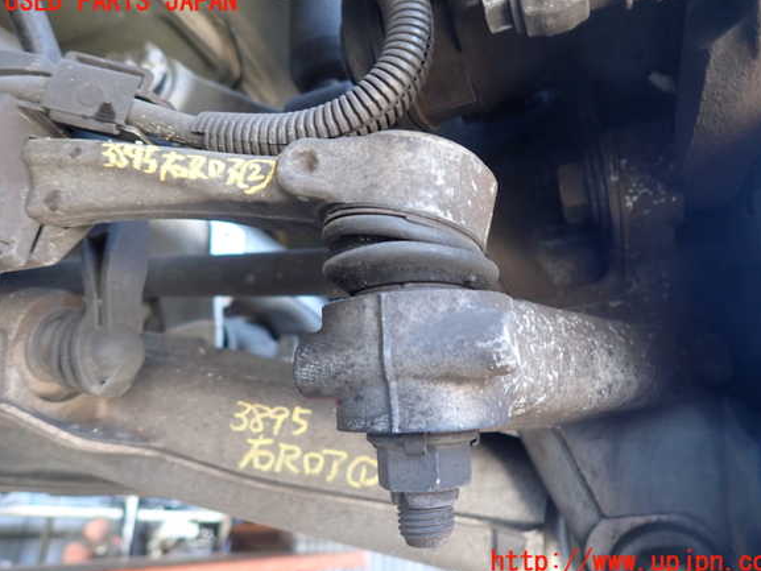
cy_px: 282
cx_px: 393
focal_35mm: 26
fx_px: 572
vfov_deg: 53.1
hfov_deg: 67.3
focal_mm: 4.5
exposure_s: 1/40
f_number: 2
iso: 200
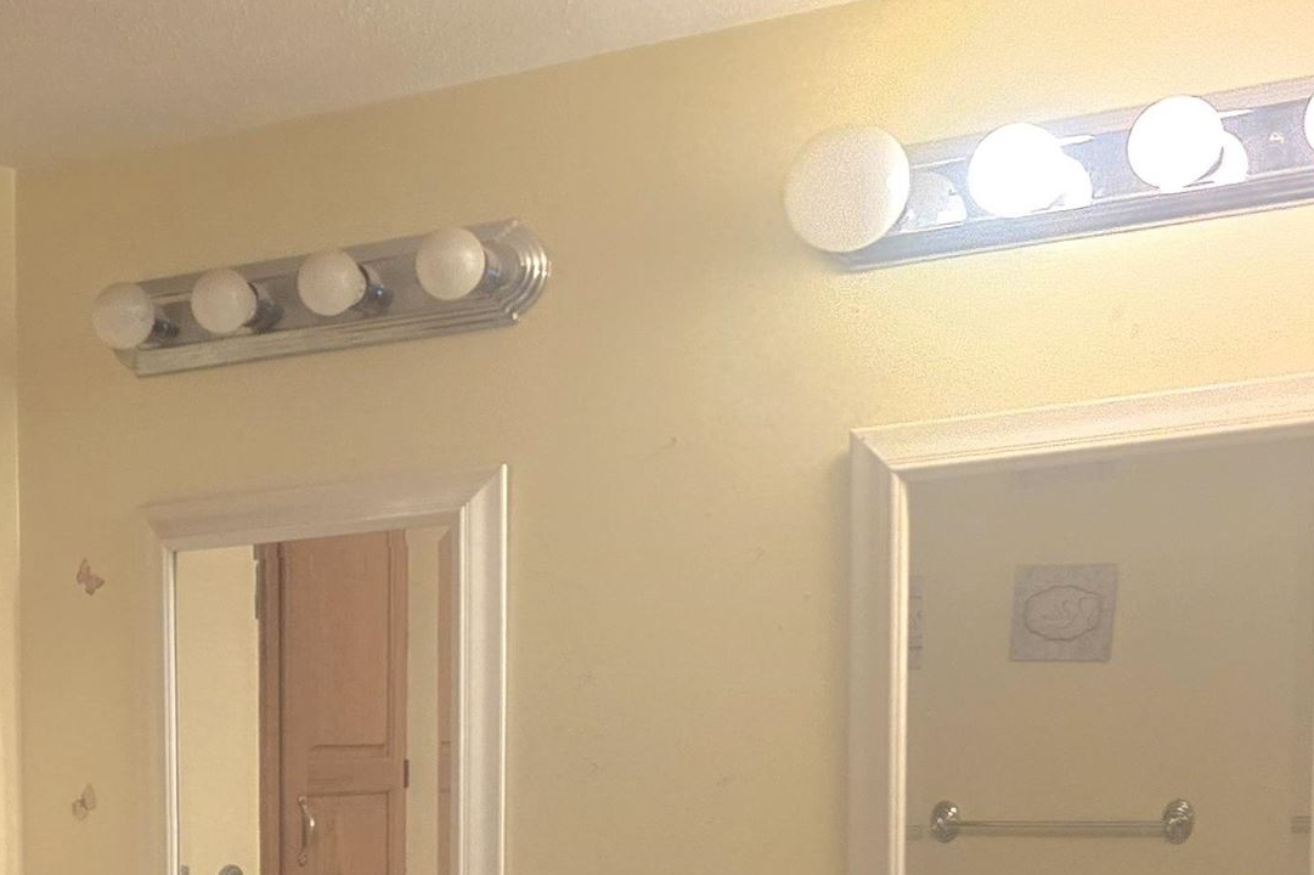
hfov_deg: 28.1
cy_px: 1096
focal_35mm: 68
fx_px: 2481
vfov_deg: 18.7
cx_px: 33
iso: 640
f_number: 1.7
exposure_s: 1/120
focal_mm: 6.3
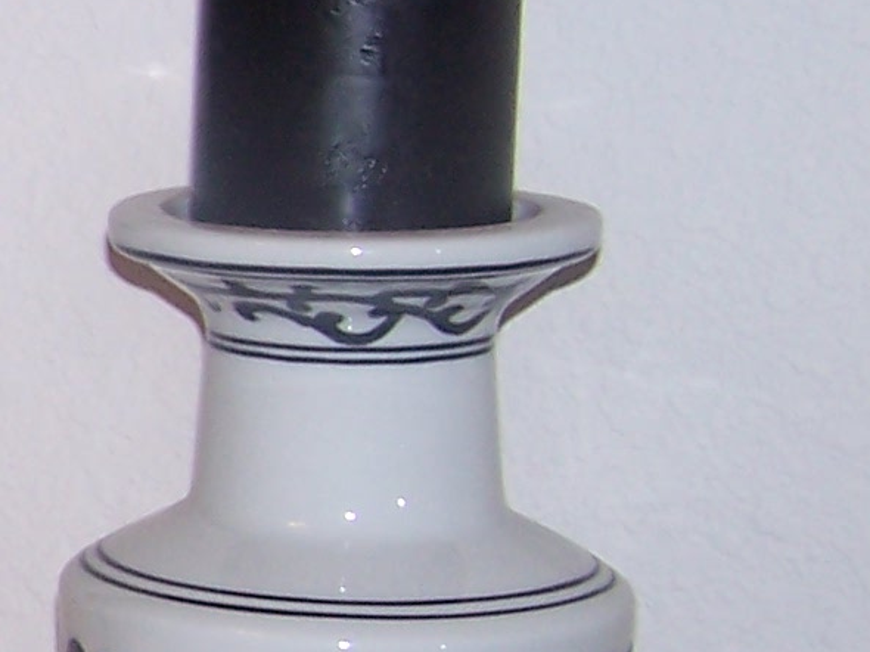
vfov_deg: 8.9
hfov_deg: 10.8
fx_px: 4170
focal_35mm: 166
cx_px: -910
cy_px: 227
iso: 80
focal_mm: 6.3
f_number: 2.8
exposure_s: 1/60
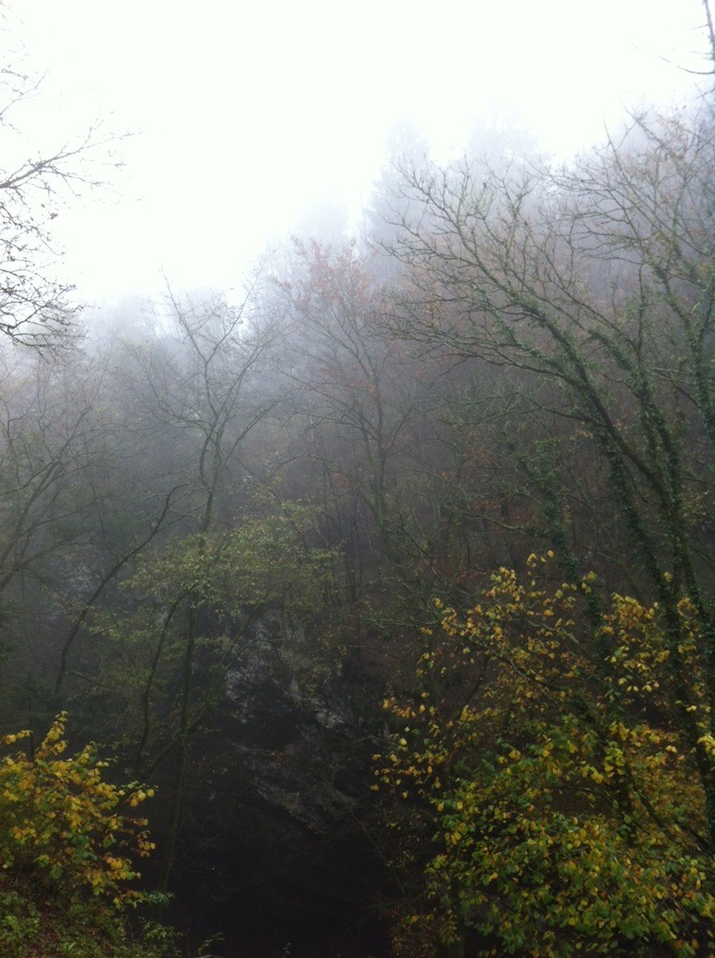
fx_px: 966
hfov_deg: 40.6
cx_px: 358
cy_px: 479
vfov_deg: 52.7
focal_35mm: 35
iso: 80
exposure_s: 1/30
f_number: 2.8
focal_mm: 3.85
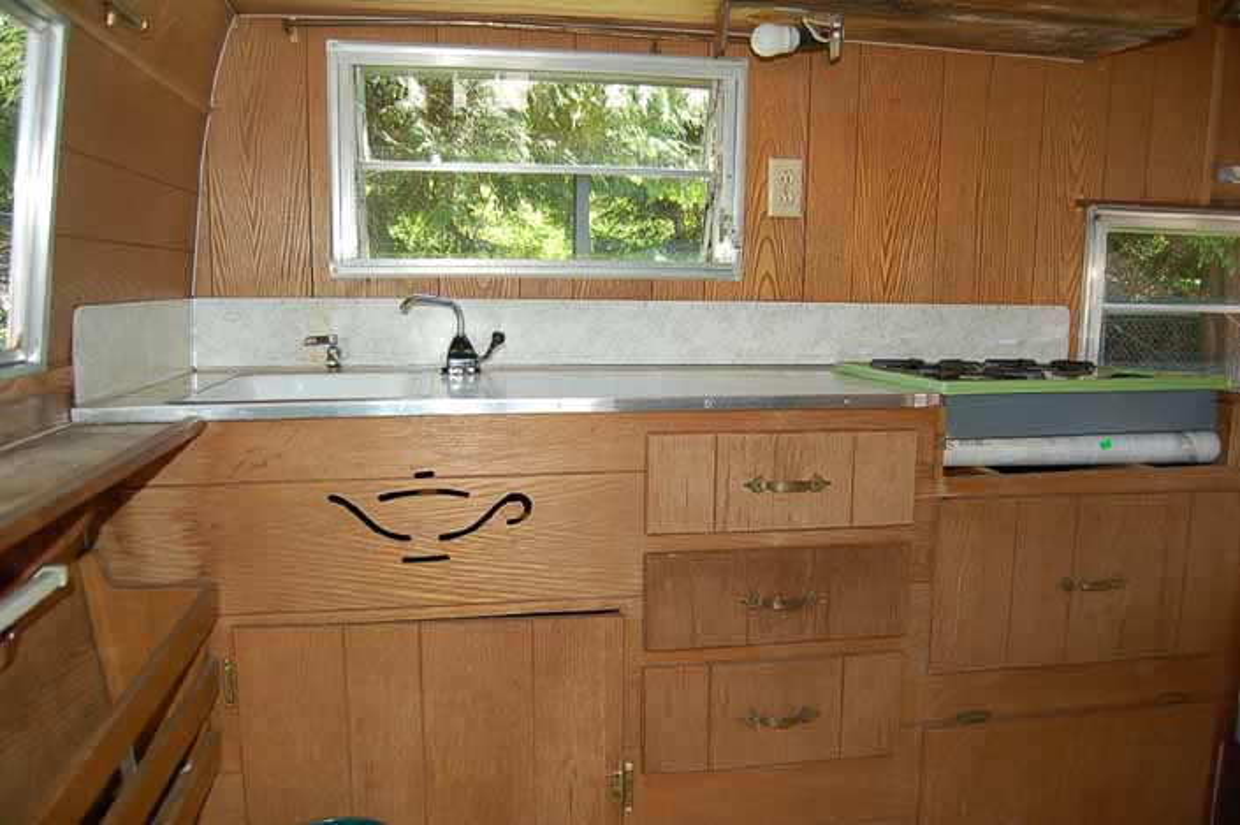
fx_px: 929
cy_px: 412
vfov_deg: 47.9
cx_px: 620
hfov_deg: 67.4
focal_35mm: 27
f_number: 3.5
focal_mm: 18
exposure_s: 1/60
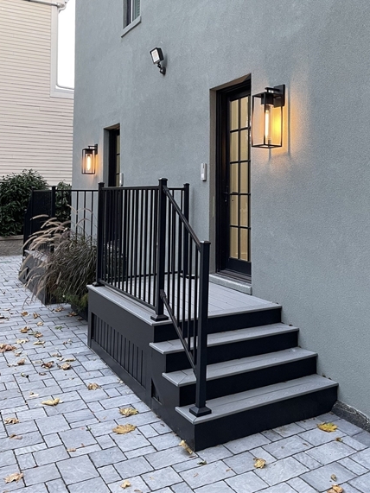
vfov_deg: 51.6
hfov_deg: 40.2
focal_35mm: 35
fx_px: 499
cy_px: 162
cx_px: 246
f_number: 1.6
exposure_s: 1/98
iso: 125
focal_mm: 4.2
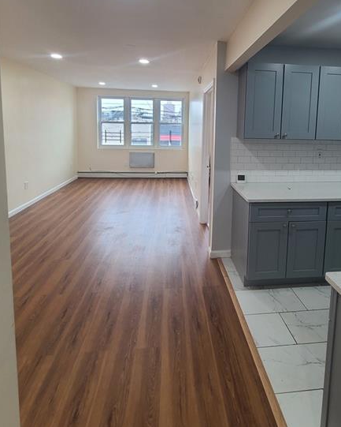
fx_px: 227
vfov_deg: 83.6
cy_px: 145
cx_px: 198
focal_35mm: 18
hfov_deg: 73.3
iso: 100
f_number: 2.2
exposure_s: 1/60
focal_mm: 2.2
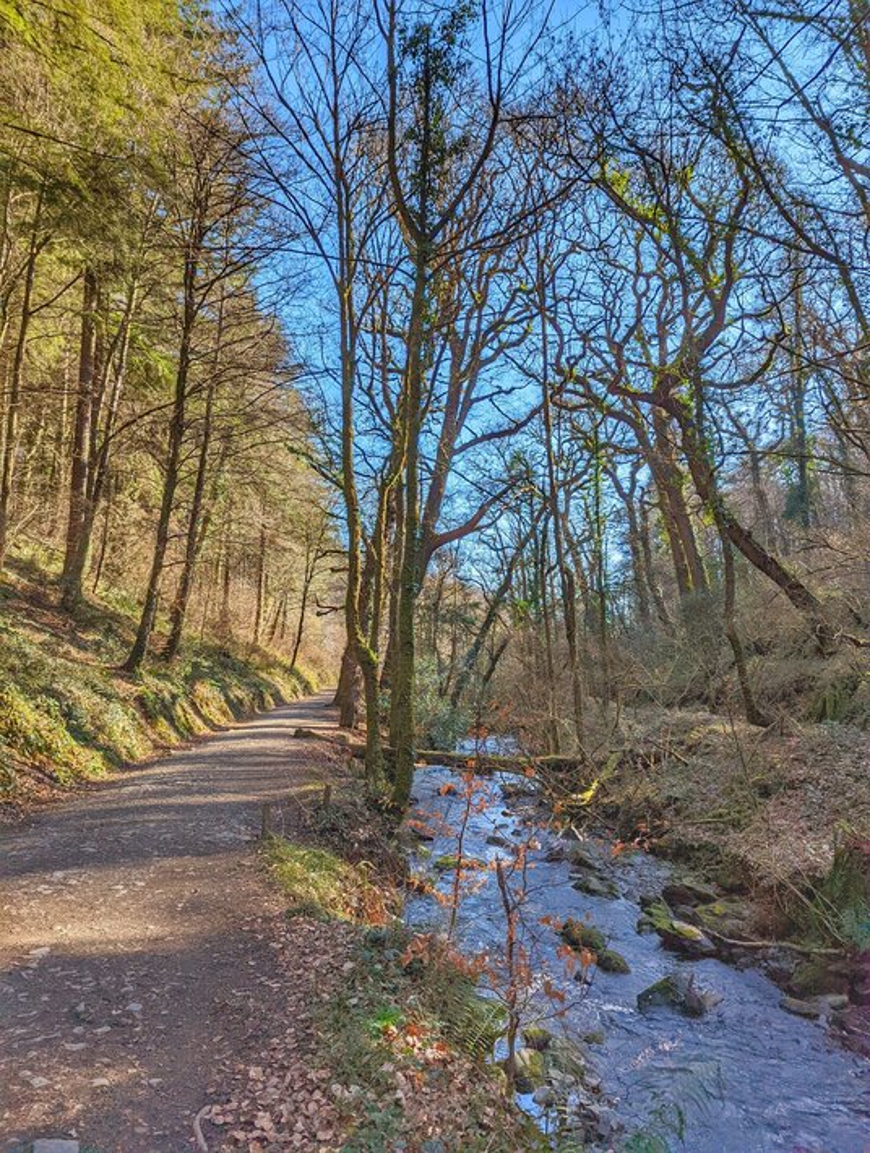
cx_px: 435
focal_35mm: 24
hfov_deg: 57.0
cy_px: 576
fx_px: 802
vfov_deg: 71.5
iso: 39
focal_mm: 6.81
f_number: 1.85
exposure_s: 1/1110
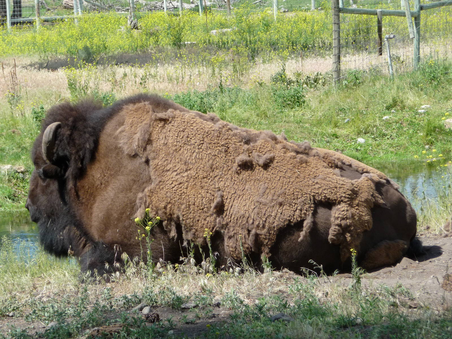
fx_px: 2468
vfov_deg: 7.9
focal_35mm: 189
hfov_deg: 10.5
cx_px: 226
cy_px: 170
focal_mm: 32.3
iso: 160
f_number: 4.8
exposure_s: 1/500
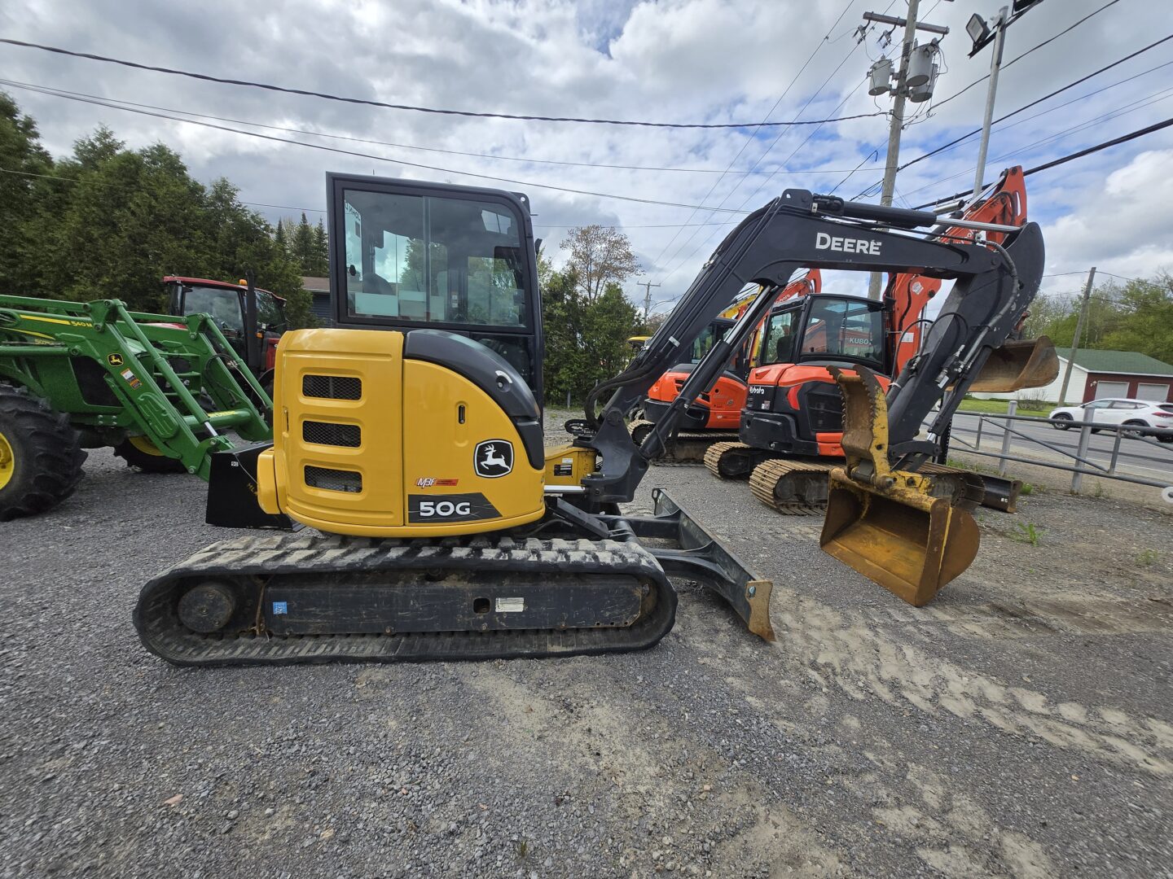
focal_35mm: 13
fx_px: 441
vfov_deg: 89.9
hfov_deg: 106.2
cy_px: 440
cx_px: 586
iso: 25
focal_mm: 1.7
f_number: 2.2
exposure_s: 1/1272
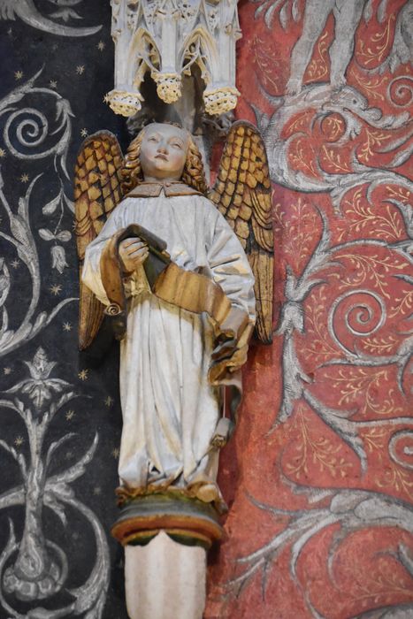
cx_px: 206
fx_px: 2451
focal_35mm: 142
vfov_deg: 14.4
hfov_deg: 9.6
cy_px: 310
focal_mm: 95
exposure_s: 1/125
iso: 5600
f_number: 4.5
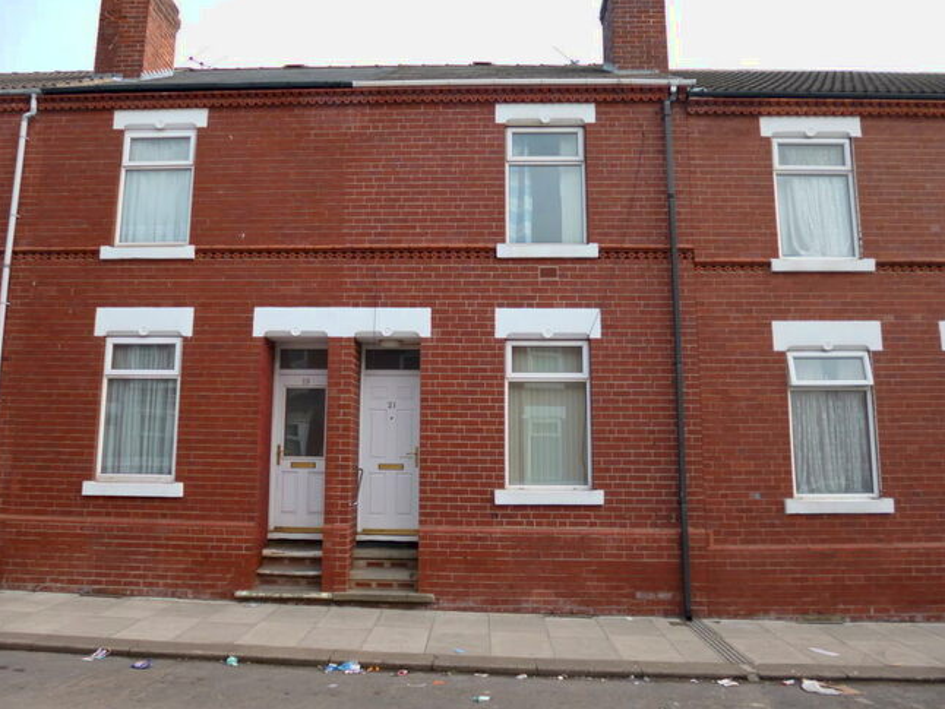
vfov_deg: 53.1
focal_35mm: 26
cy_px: 357
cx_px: 453
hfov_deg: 67.3
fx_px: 710
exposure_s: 1/640
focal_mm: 4.3
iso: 100
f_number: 2.8
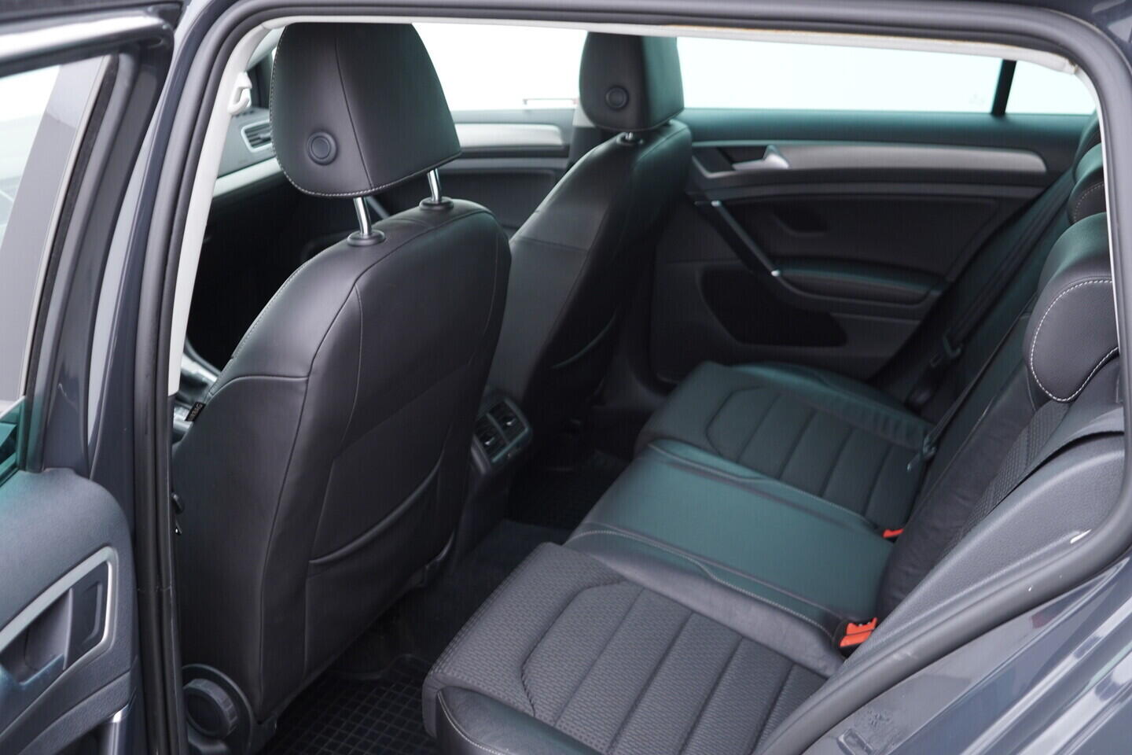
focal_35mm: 36
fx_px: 1132
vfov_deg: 36.9
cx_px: 566
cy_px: 378
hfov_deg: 53.1
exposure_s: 1/40
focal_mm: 24
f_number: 2.8
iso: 250
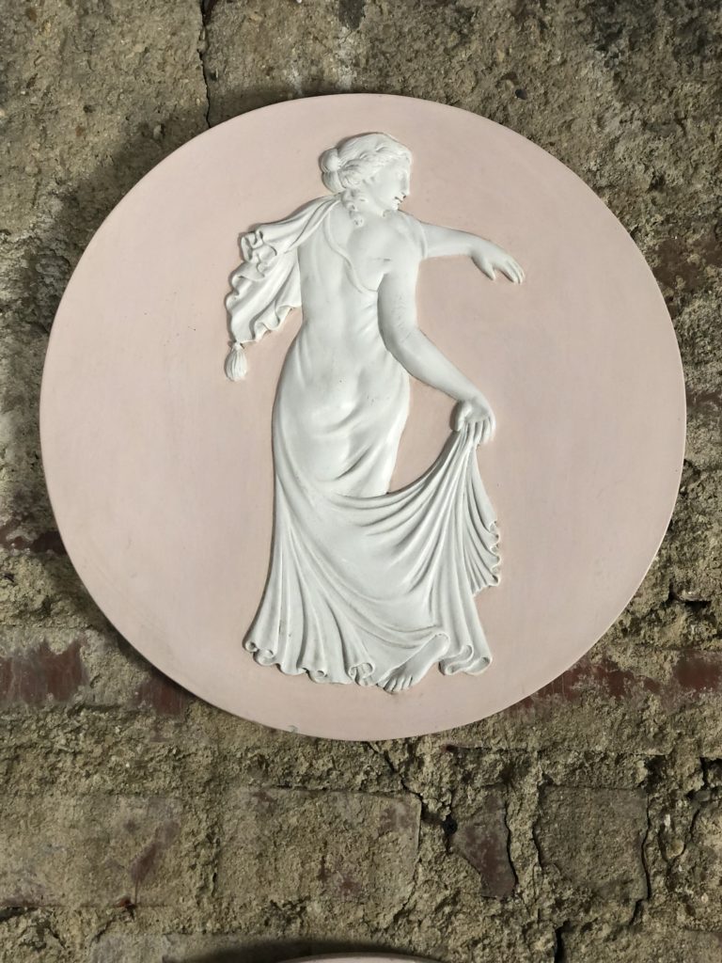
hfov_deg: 28.0
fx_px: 1446
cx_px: 361
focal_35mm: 52
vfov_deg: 36.8
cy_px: 482
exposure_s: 1/33
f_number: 2.4
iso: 100
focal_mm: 6
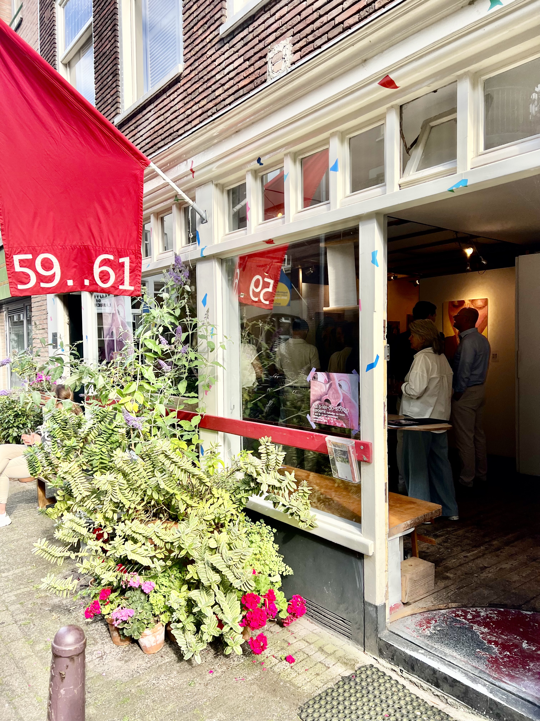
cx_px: 270
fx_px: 541
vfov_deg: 67.3
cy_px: 360
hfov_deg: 53.1
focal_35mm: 26
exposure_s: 1/497
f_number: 1.5
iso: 50
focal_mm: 5.7
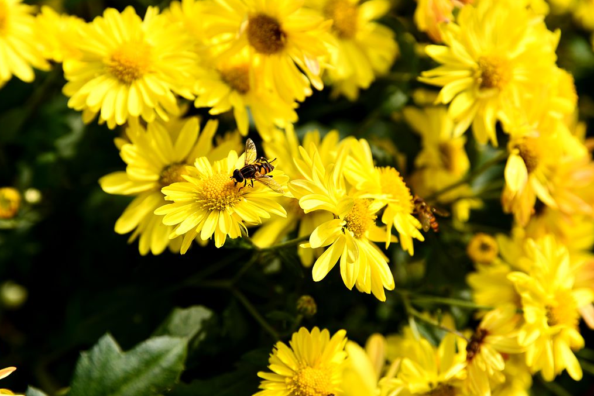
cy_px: 197
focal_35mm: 106
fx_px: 1749
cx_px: 295
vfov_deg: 12.9
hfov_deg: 19.3
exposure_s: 1/800
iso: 250
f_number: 7.1
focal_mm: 105
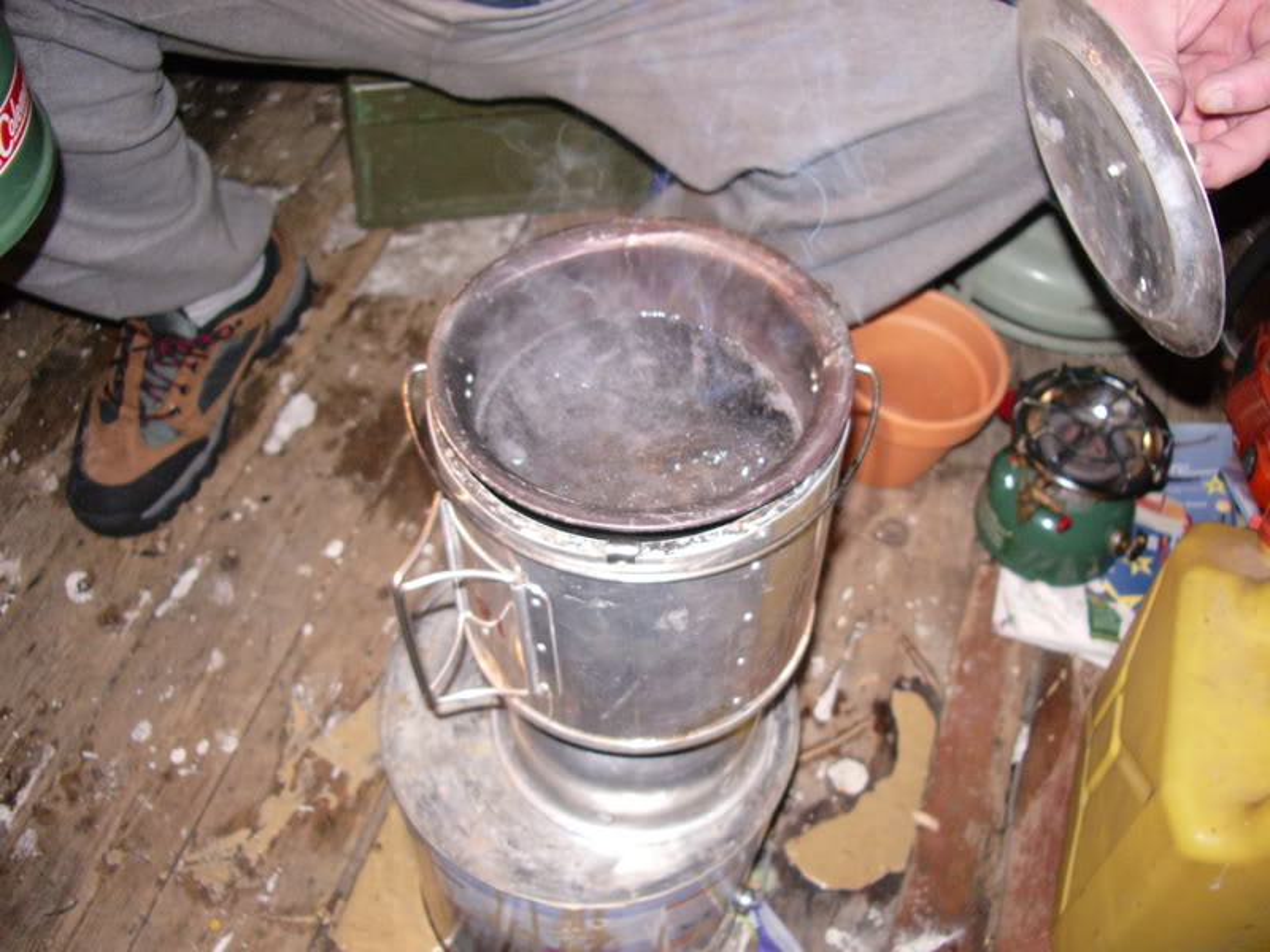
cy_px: 476
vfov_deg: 40.7
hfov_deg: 52.6
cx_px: 635
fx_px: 1284
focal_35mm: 35
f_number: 2.6
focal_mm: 5.8
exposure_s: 1/40
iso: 160
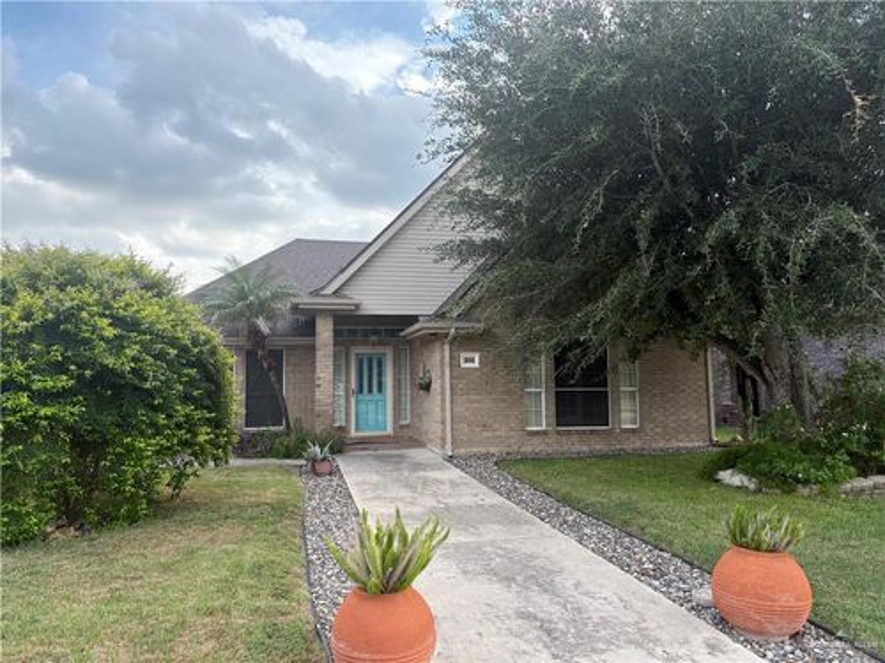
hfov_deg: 67.3
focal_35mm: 26
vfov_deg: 53.1
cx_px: 442
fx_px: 665
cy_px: 332
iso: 50
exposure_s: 1/1517
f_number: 1.6
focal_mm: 5.96
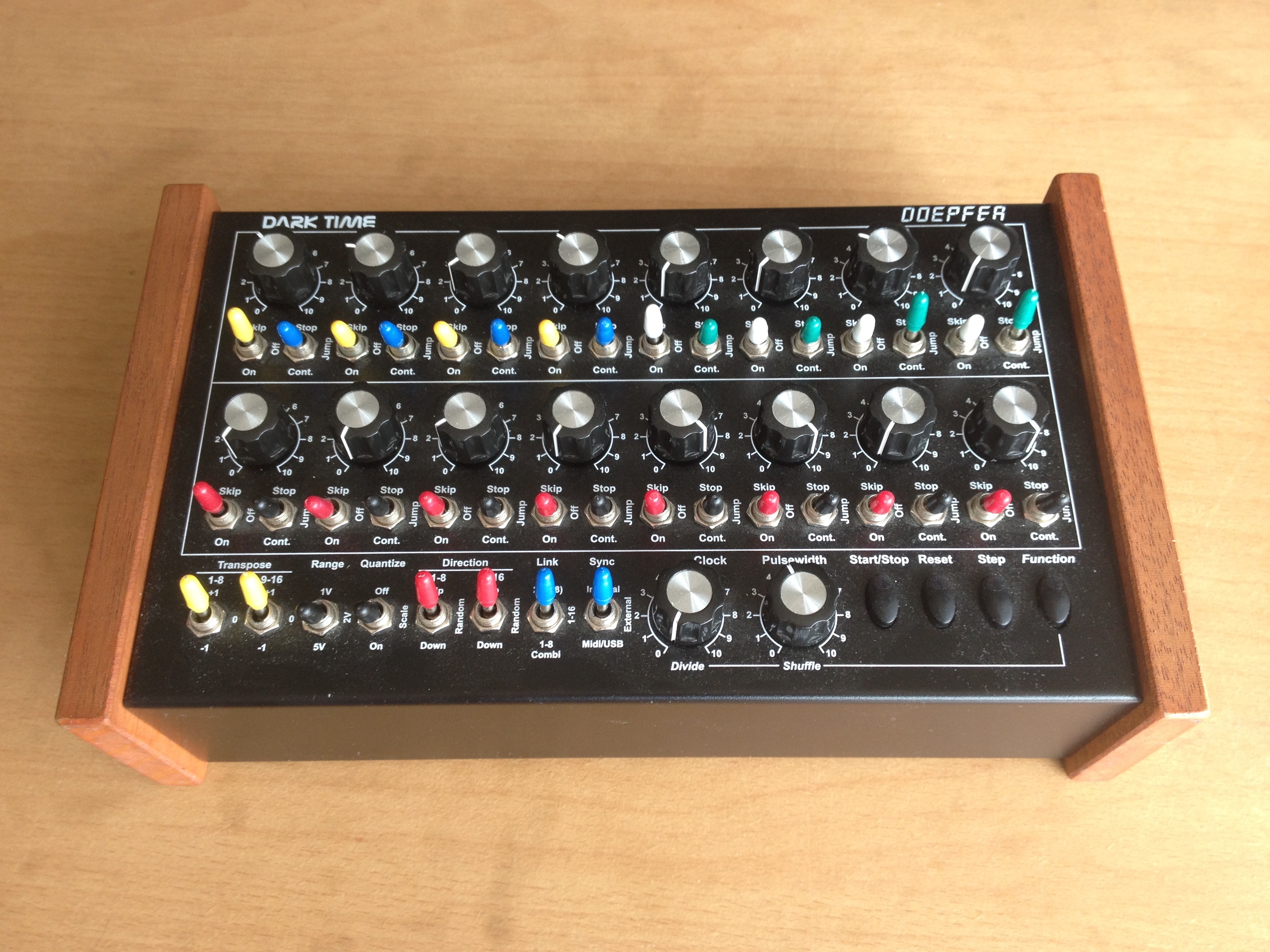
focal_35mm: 35
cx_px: 635
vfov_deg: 40.7
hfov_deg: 52.6
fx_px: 1284
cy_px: 476
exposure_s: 1/60
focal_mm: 4.28
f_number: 2.4
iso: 50
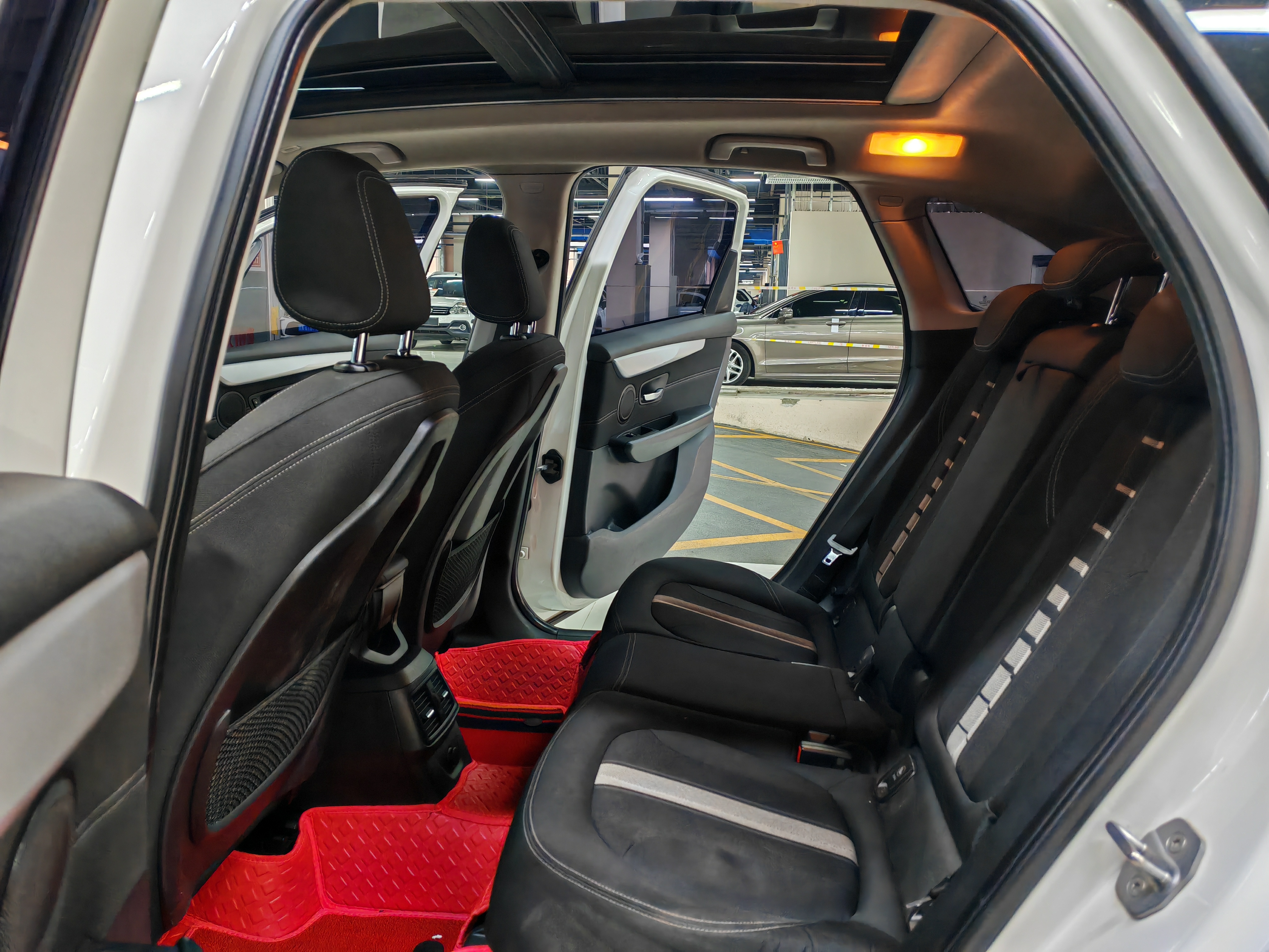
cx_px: 634
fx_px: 990
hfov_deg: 65.3
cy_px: 476
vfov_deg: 51.4
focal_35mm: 27
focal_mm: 5.52
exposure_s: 1/33
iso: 200
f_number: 1.9
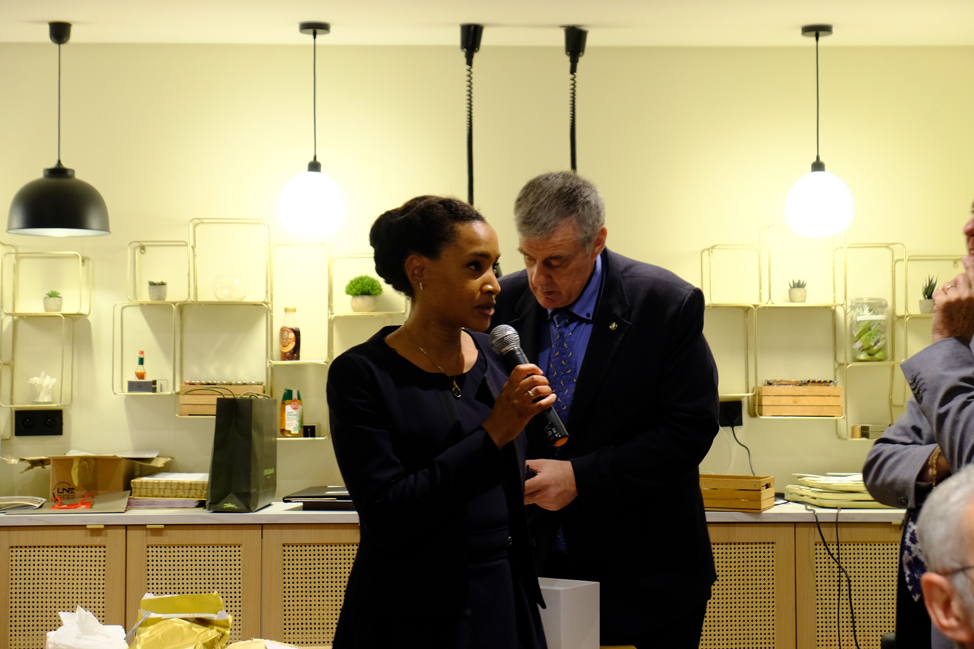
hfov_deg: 32.4
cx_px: 487
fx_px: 1677
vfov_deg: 21.9
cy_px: 324
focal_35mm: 62
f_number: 5
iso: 1600
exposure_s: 1/20
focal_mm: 41.3
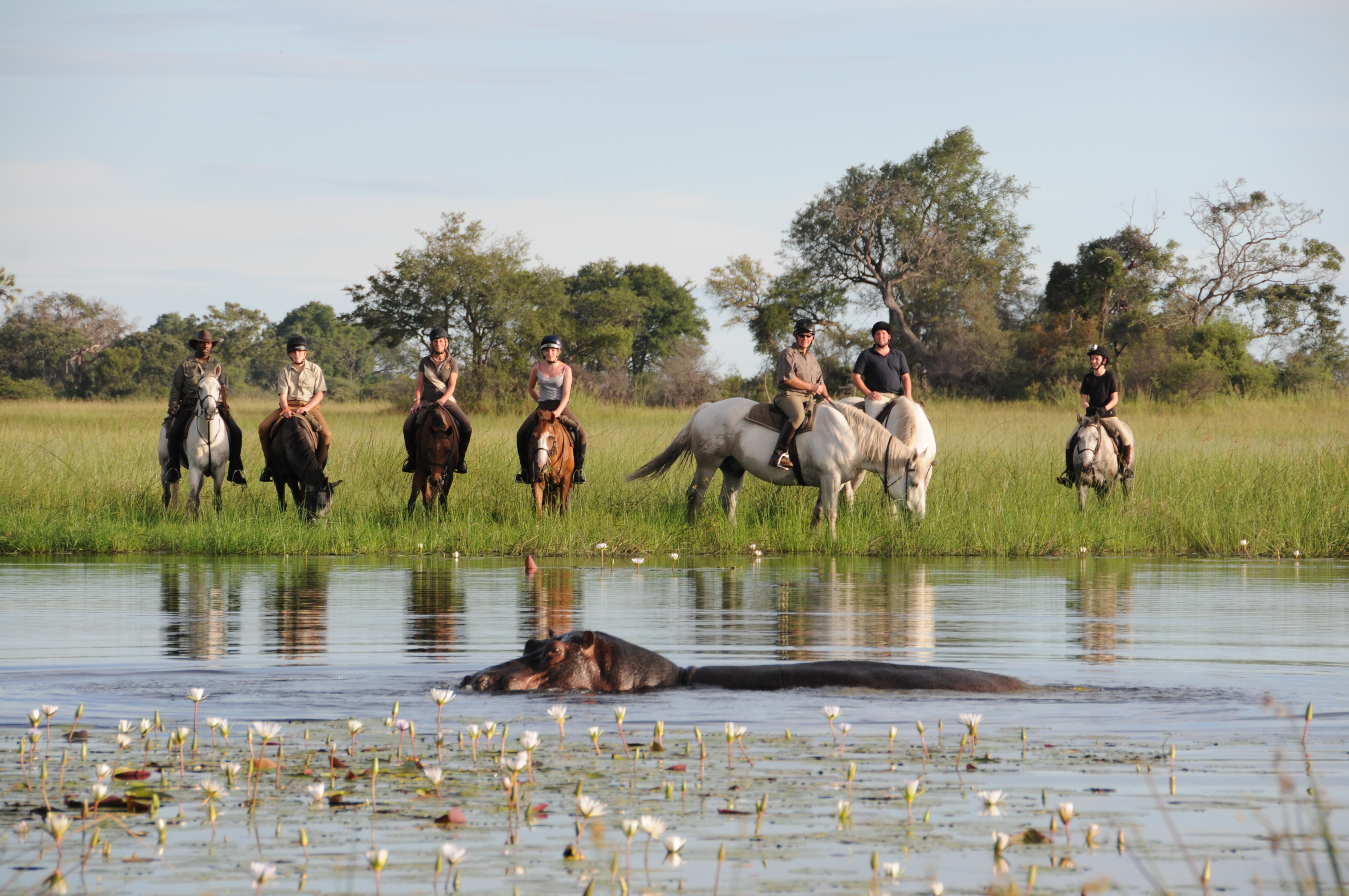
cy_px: 448
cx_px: 674
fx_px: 8421
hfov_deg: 9.2
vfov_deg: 6.1
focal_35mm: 225
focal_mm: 150
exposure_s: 1/250
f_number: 8
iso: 200
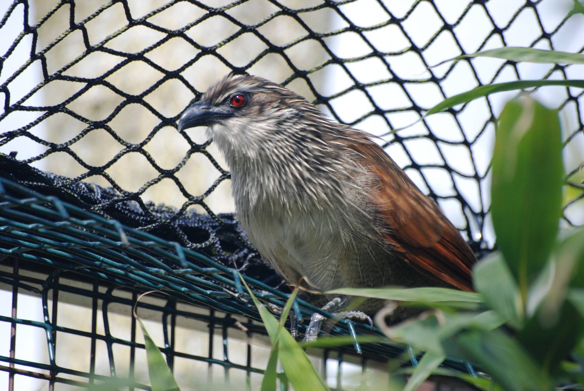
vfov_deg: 3.1
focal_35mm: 450
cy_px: 196
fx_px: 7309
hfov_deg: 4.6
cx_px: 292
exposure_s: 1/500
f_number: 5.6
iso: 280
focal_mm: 300
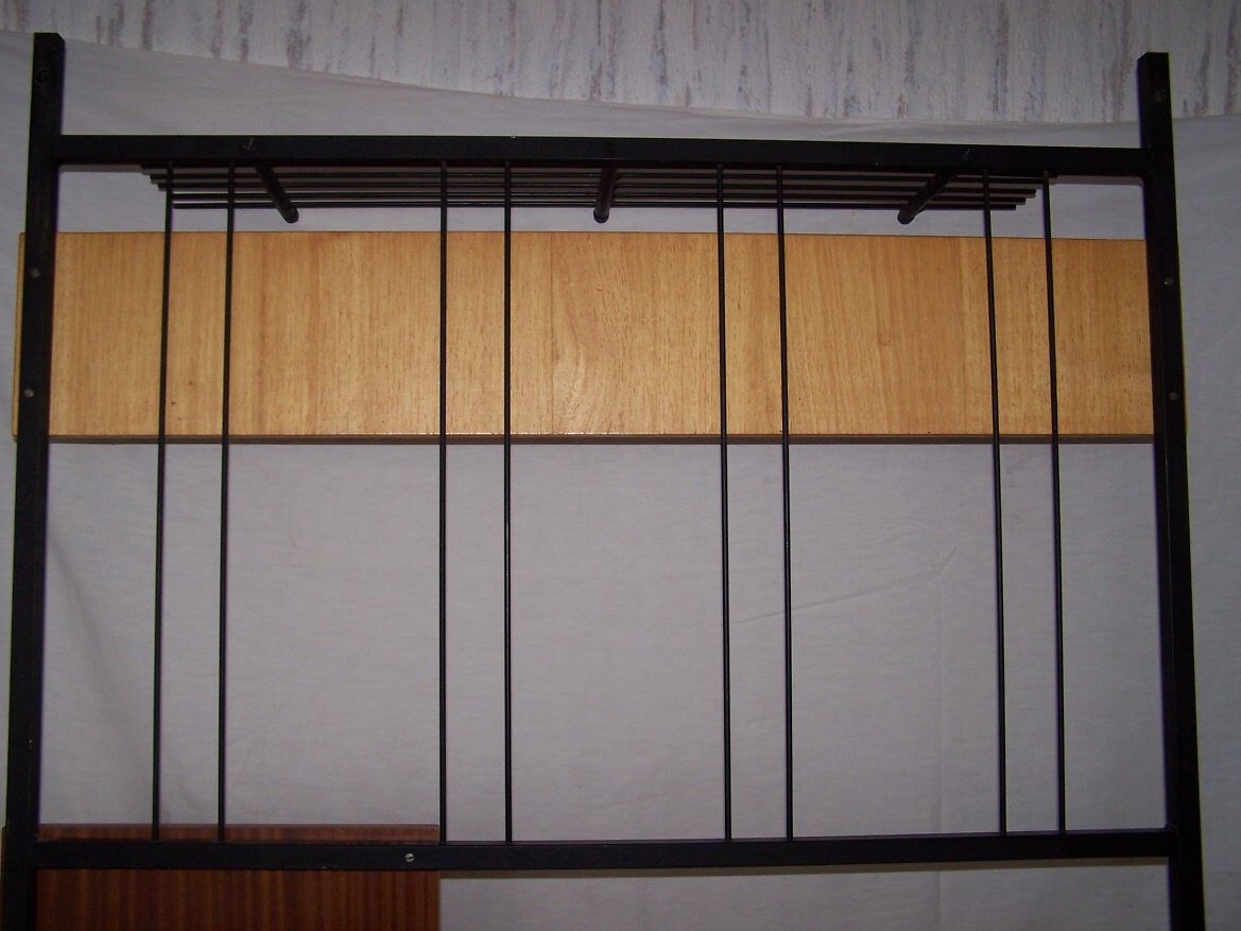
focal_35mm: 39
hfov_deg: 47.9
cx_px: 611
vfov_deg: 36.8
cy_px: 463
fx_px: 1398
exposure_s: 1/60
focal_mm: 6.3
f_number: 2.8
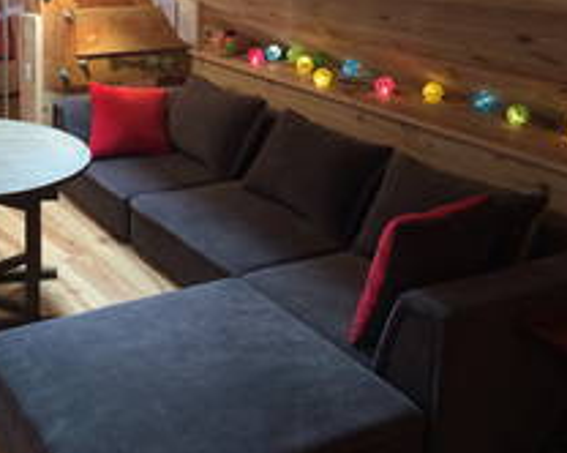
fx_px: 821
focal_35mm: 49
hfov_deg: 37.7
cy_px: 101
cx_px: 194
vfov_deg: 30.2
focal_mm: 4.15
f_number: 2.2
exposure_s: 1/33
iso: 100
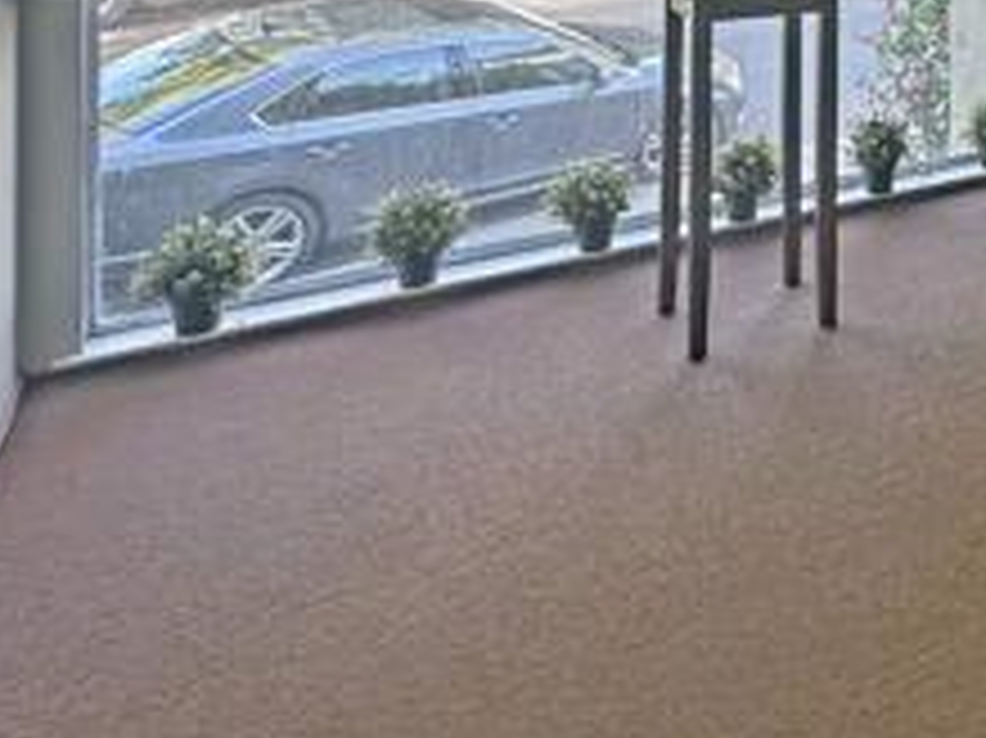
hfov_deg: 34.4
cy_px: -184
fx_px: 1167
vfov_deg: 29.3
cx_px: 1243
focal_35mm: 41
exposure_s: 1/120
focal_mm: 2.22
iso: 200
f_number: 2.2
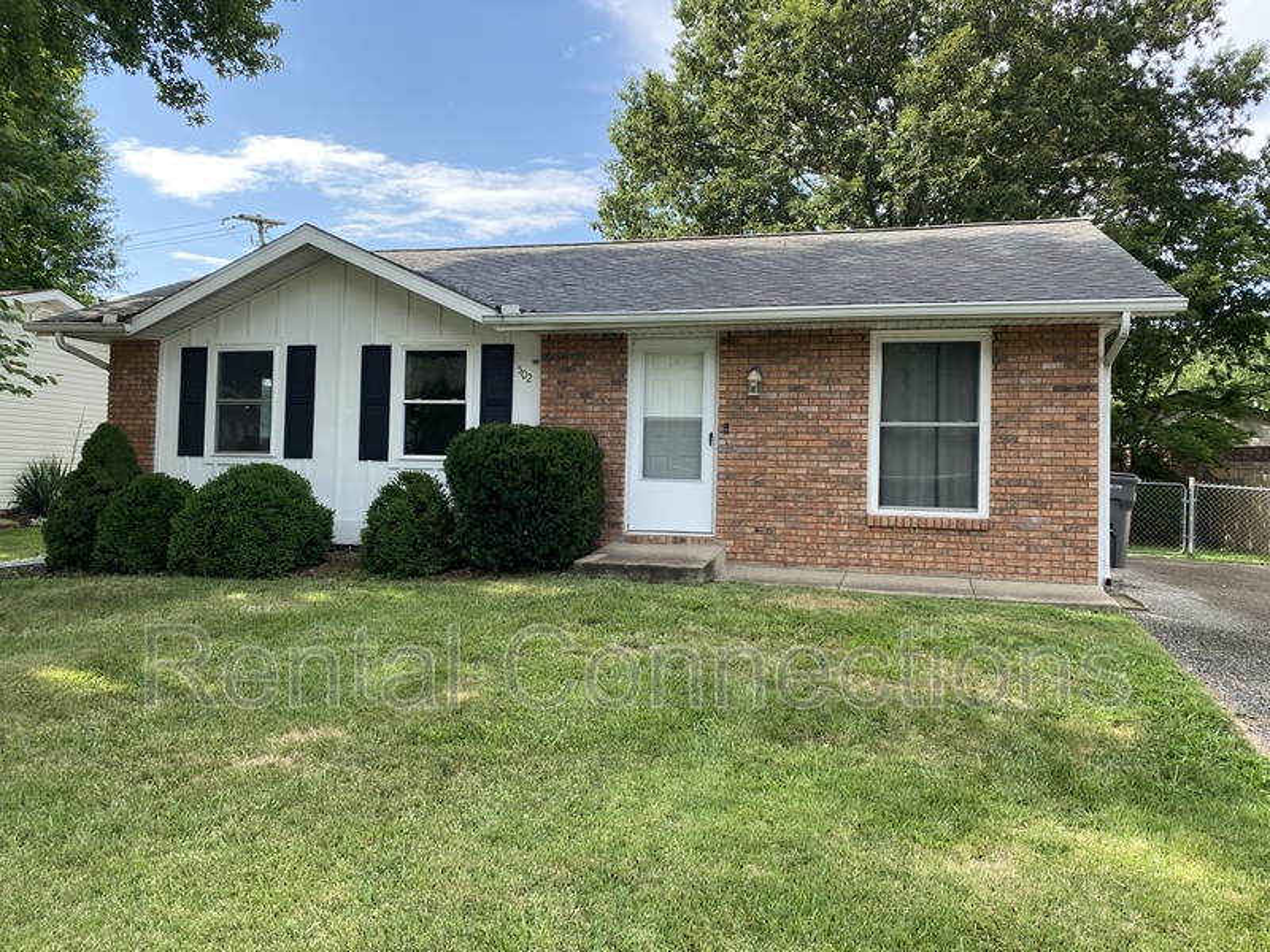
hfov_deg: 67.3
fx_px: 954
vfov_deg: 53.1
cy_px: 476
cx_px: 635
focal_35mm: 26
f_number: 1.8
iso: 32
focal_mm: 4.25
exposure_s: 1/662
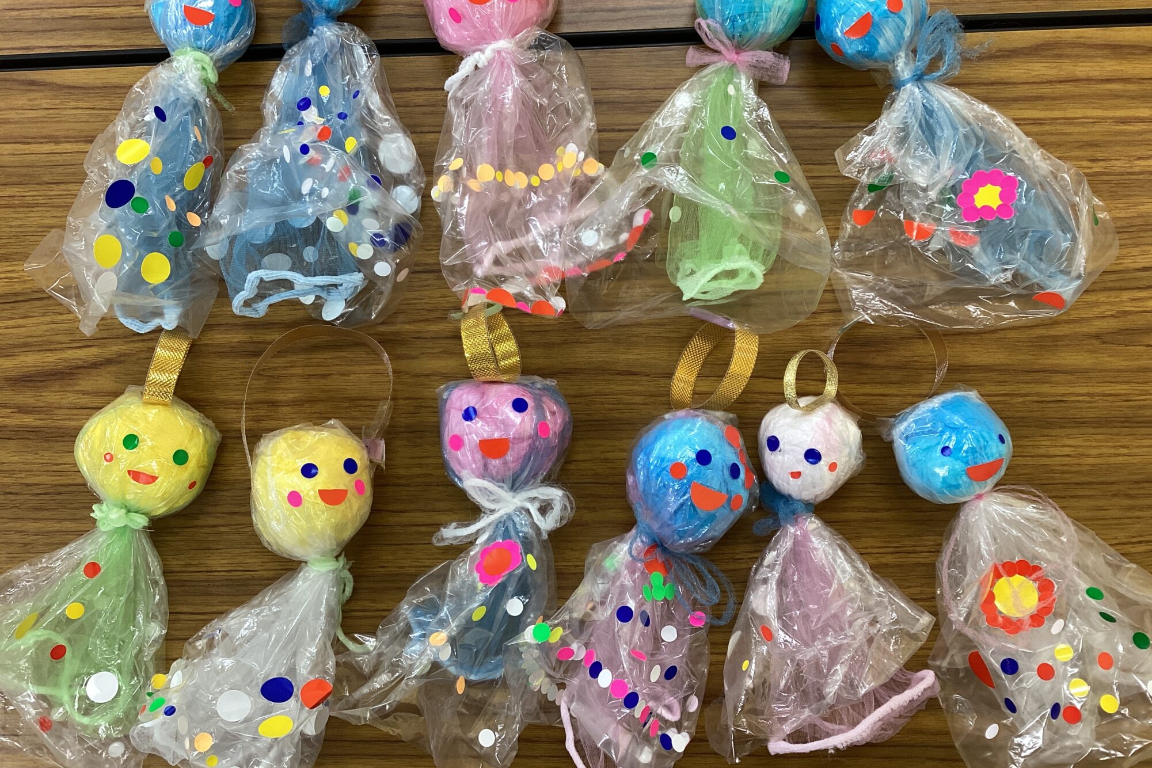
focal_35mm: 33
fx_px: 1056
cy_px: 368
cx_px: 571
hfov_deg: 57.2
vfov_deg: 40.0
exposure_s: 1/50
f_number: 2.4
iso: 80
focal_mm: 3.3
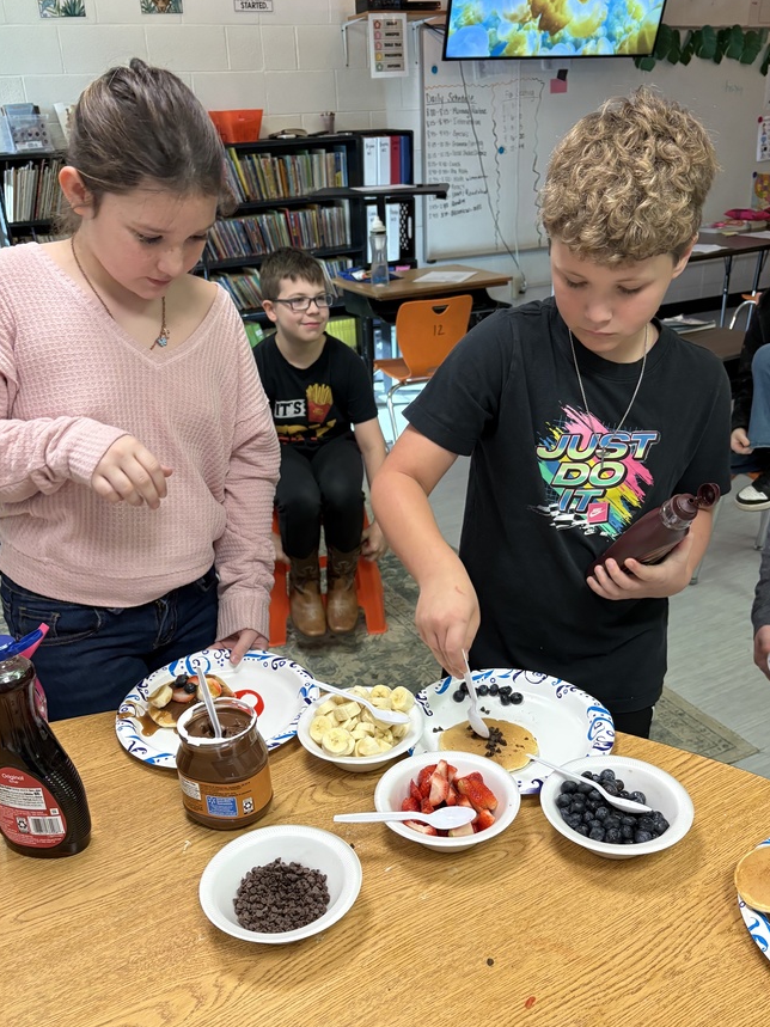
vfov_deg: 58.2
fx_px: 920
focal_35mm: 31
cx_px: 377
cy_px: 580
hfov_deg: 45.4
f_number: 1.6
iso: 250
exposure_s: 1/60
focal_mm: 5.96
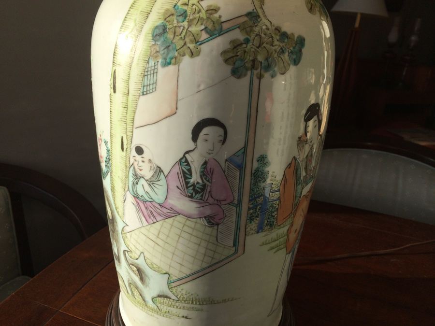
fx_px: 377
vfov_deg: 46.8
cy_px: 163
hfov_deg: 60.0
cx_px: 218
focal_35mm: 30
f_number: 2.2
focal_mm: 4.12
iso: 40
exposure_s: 1/1414
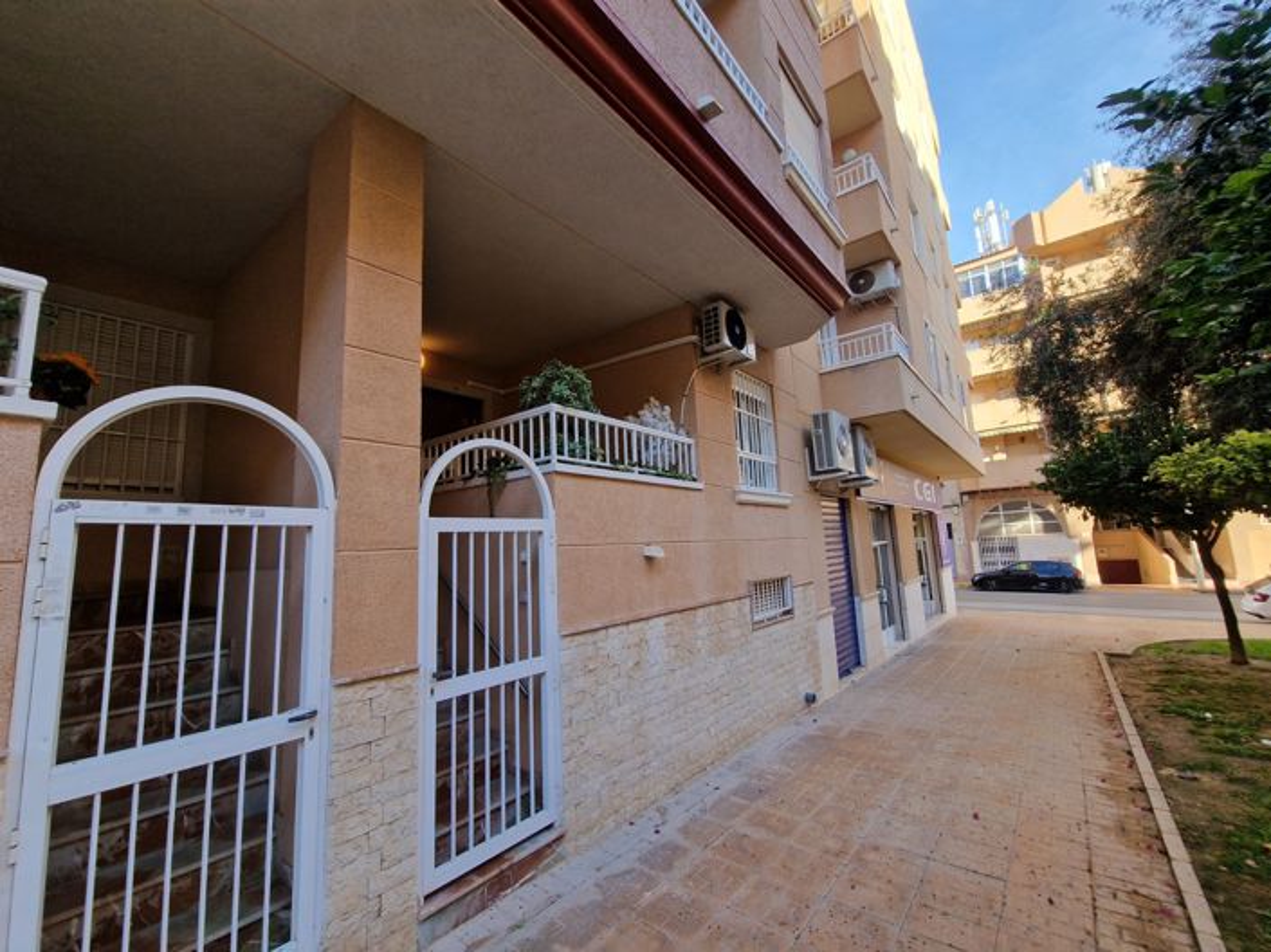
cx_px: 636
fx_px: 477
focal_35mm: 13
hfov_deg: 106.2
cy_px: 476
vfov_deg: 89.9
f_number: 2.2
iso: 50
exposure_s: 1/288
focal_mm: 2.2
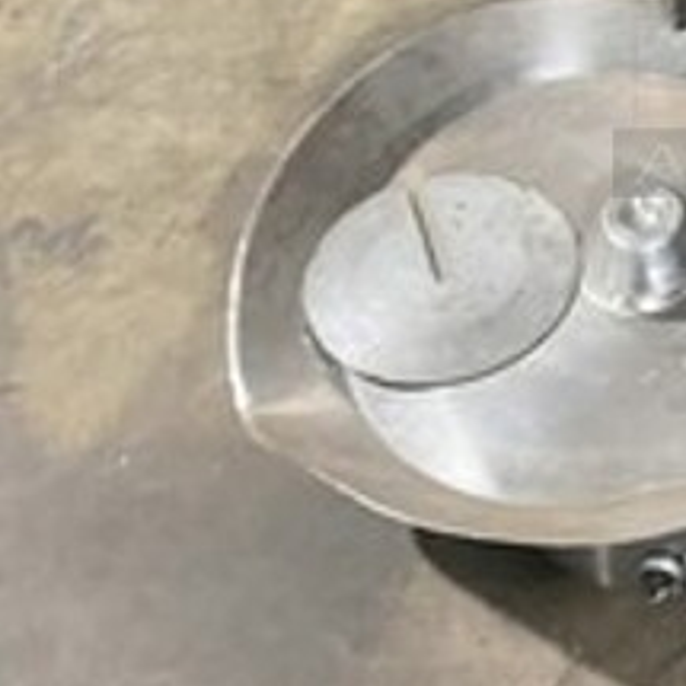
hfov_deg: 18.2
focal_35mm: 87
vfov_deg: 19.5
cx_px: 970
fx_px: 1951
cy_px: 30
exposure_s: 1/43
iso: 500
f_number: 1.8
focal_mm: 4.25
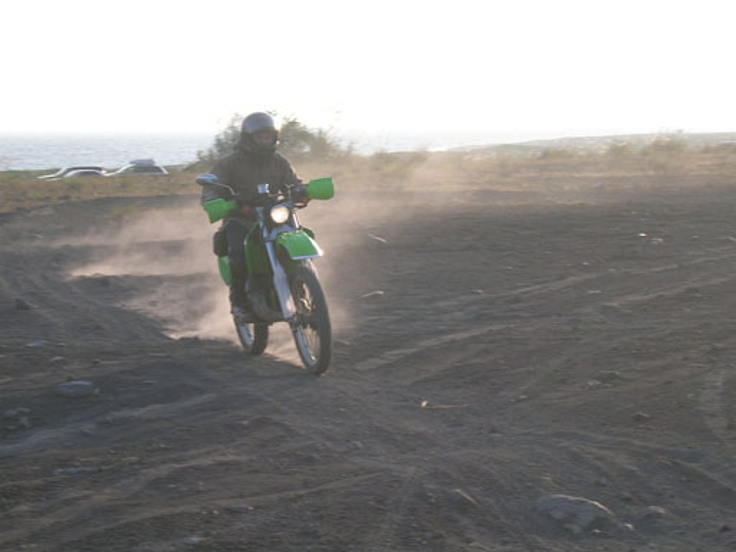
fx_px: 2232
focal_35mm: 105
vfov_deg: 14.1
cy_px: 276
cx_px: 368
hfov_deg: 18.7
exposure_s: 1/187
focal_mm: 16.2
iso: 50
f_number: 4.9
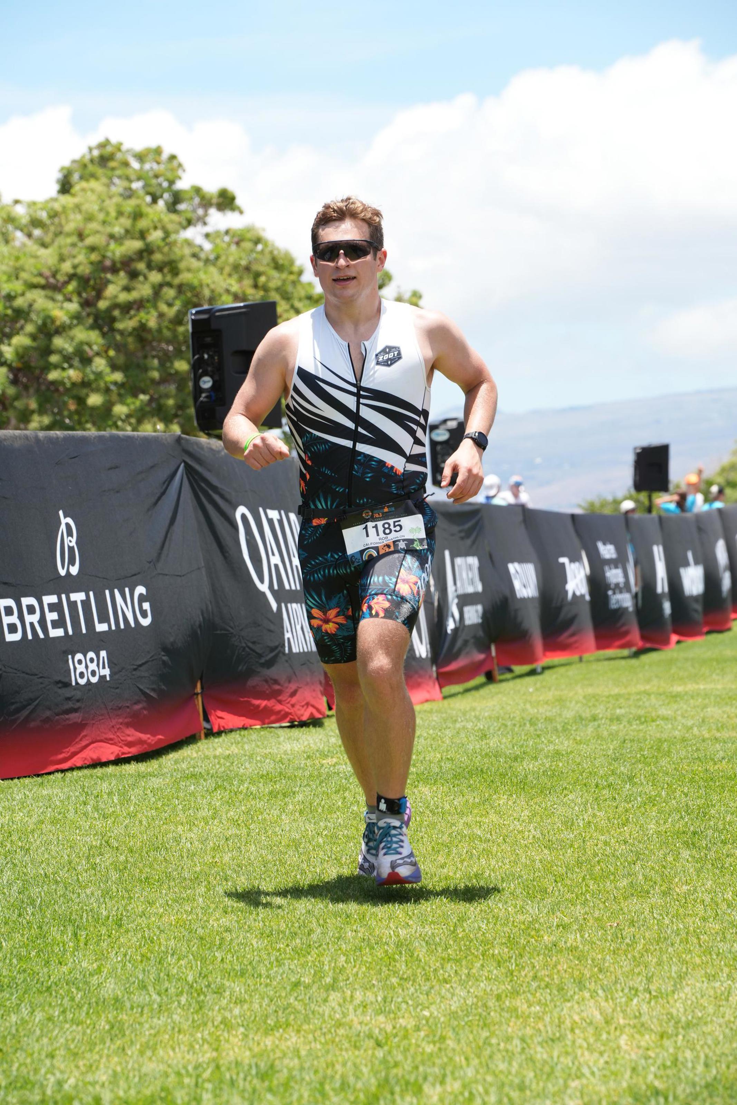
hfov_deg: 9.2
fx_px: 4605
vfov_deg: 13.7
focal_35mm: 150
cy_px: 552
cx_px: 368
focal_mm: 150
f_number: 8
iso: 400
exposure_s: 1/500
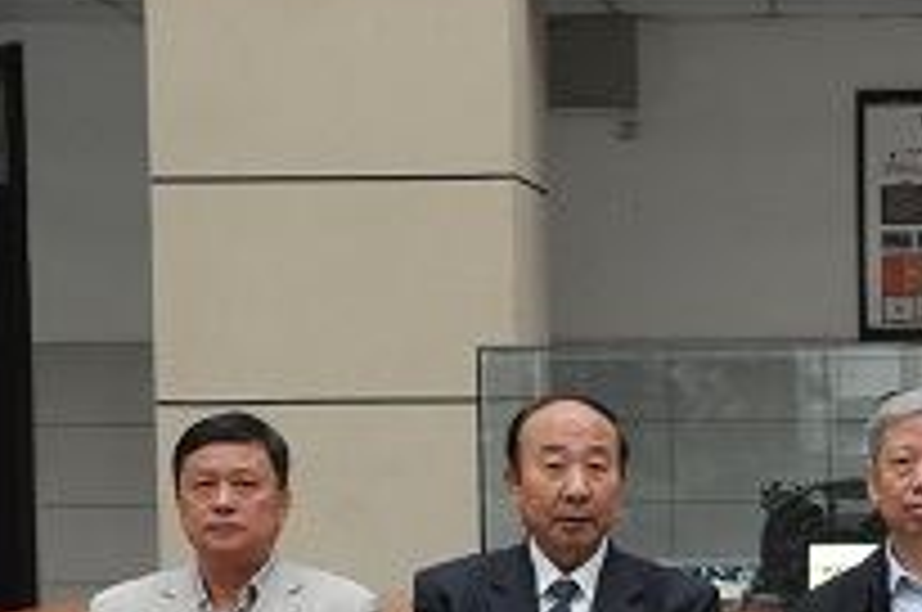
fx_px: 3503
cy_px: 603
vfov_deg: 9.9
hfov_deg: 14.7
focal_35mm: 137
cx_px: 924
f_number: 7.1
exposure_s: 1/320
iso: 2500
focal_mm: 44
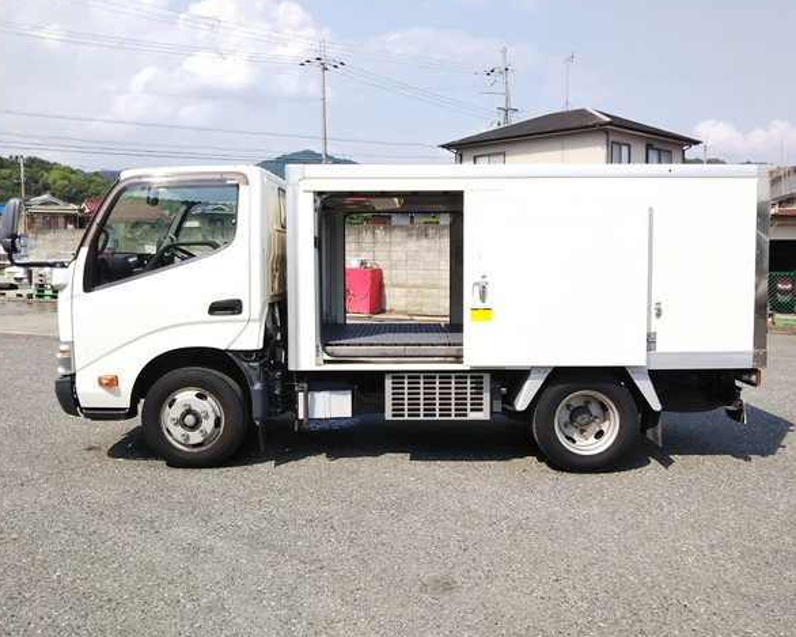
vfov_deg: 45.8
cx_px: 418
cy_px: 314
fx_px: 754
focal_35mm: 32
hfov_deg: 55.6
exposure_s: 1/813
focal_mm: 4
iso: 20
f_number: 2.2
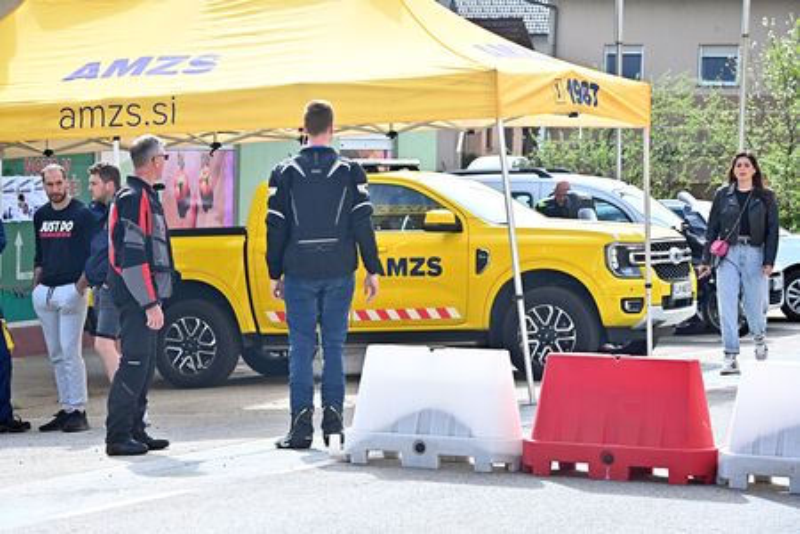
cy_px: 267
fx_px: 2778
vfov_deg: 11.0
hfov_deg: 16.4
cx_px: 400
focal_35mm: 125
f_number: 10
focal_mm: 125
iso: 1600
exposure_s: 1/1000
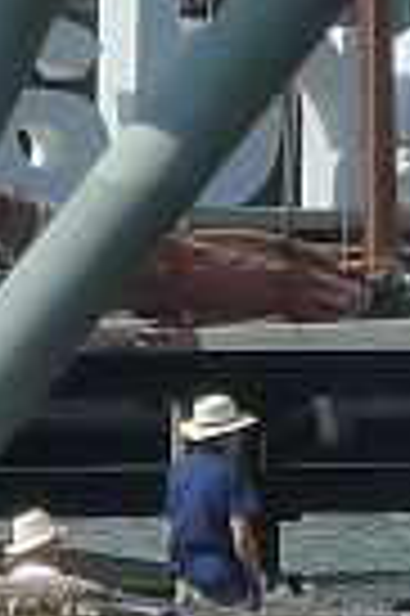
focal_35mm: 811
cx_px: 698
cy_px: -661
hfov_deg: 1.7
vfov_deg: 2.5
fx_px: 13889
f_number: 5.6
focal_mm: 17
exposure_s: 1/640
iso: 125
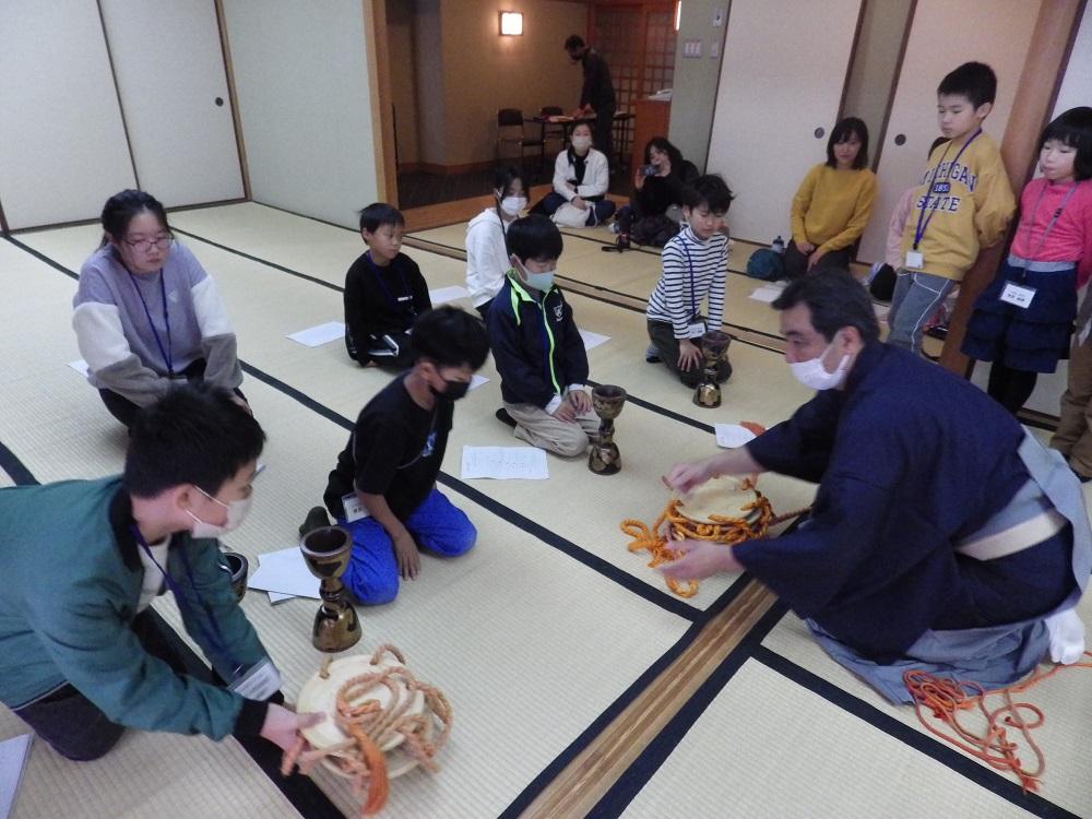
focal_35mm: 22
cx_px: 546
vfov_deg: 61.1
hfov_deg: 76.4
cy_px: 410
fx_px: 694
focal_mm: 4
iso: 640
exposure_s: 1/45
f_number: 3.1
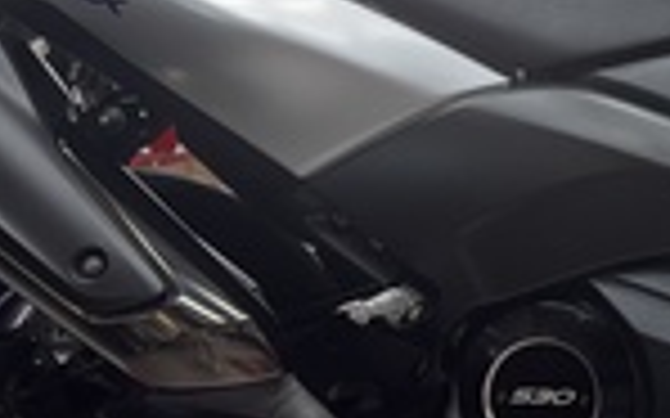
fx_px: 1424
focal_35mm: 78
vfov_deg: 16.5
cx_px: 789
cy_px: 38
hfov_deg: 24.2
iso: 160
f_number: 1.78
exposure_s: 1/100
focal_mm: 6.76
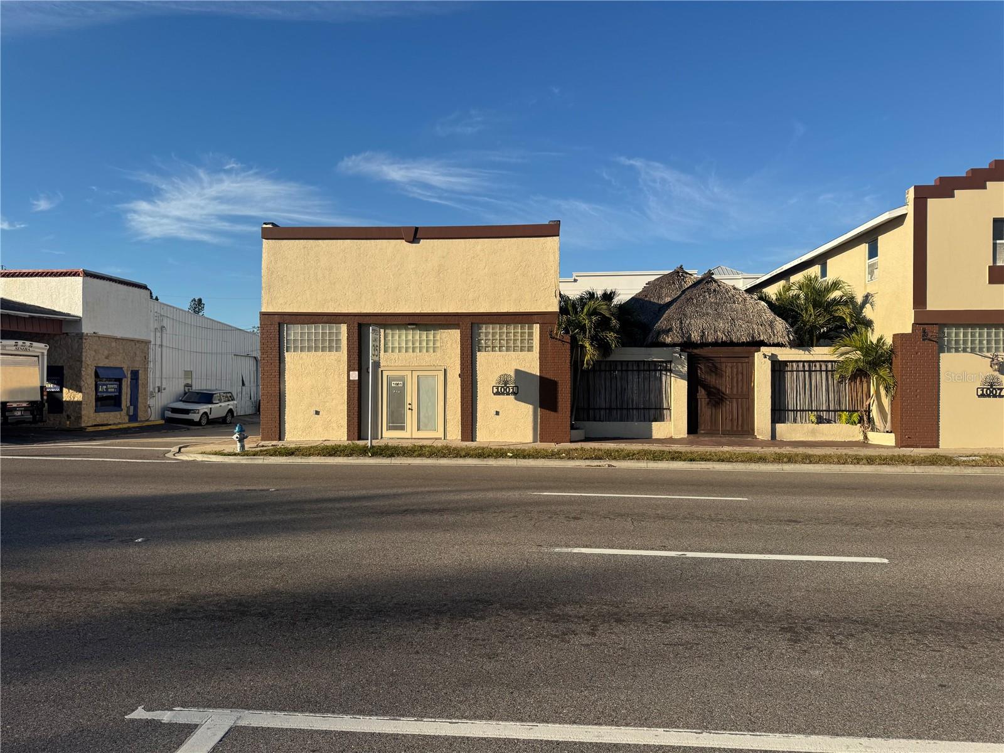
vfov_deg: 56.8
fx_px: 696
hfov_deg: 71.6
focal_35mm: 24
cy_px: 376
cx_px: 502
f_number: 1.78
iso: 80
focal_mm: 6.76
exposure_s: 1/5348
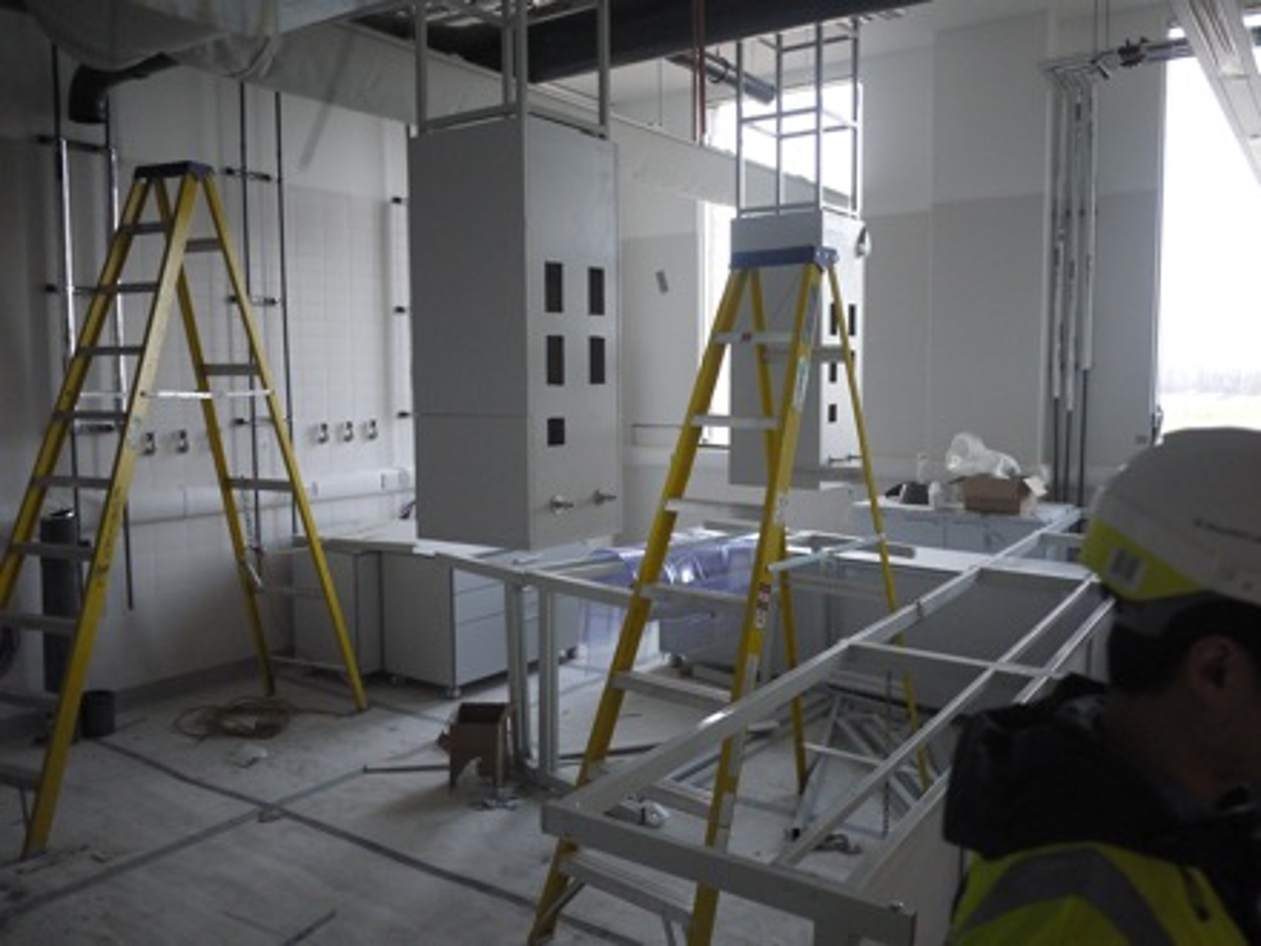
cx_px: 630
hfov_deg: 63.4
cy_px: 473
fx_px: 1020
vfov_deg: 49.7
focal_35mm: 28
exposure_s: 1/125
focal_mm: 14
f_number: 2.5
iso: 800
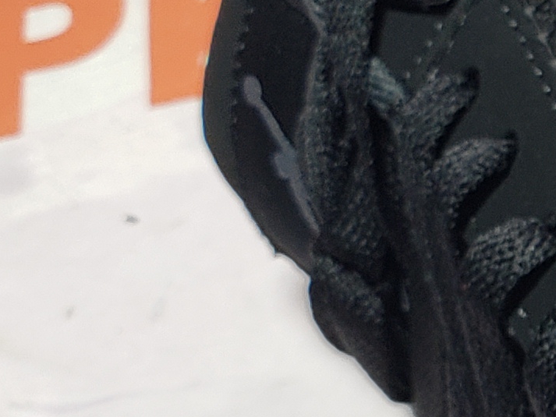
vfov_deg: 10.0
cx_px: 1078
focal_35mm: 147
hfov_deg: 12.1
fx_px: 2362
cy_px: 475
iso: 50
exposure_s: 1/106
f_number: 2.4
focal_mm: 4.3
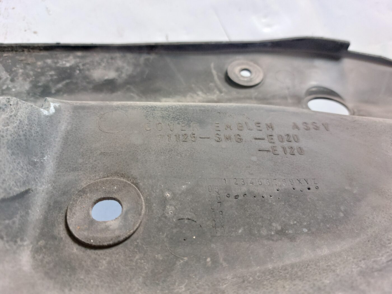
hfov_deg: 69.4
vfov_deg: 54.9
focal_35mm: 25
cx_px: 196
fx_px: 283
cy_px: 147
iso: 200
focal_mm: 5.23
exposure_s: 1/50
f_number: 1.8
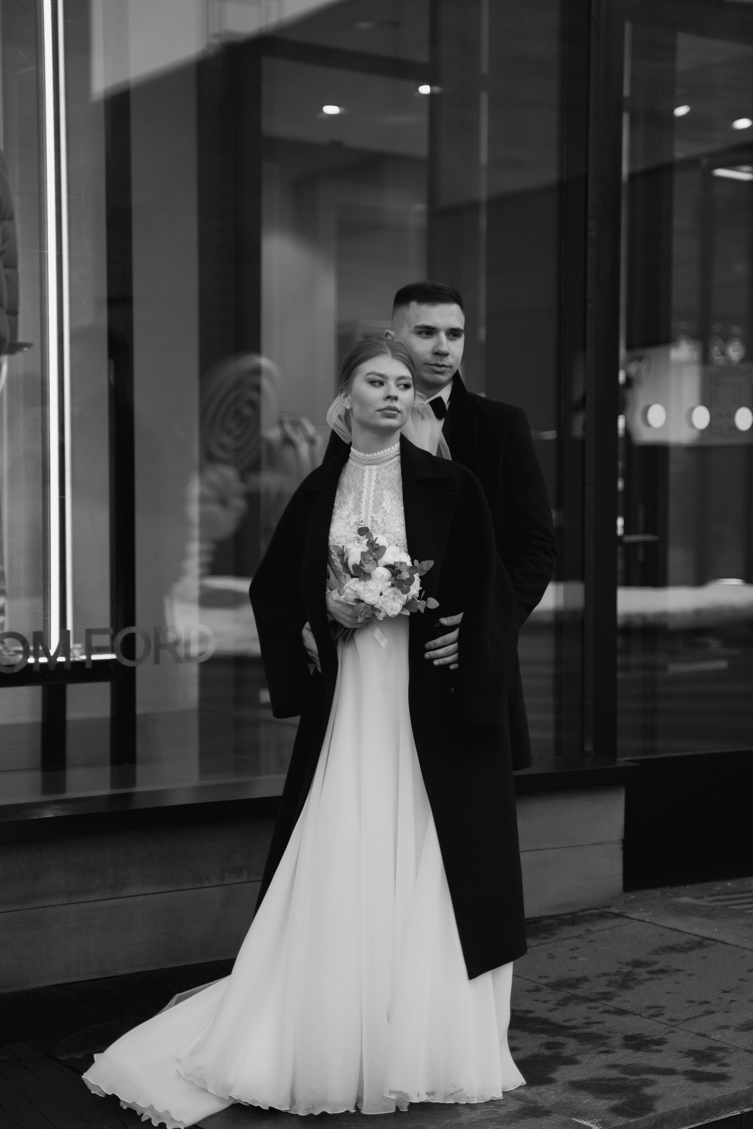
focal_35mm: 66
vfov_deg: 30.5
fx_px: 2071
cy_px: 564
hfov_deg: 20.6
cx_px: 376
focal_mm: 66
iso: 500
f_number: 2.8
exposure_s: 1/400
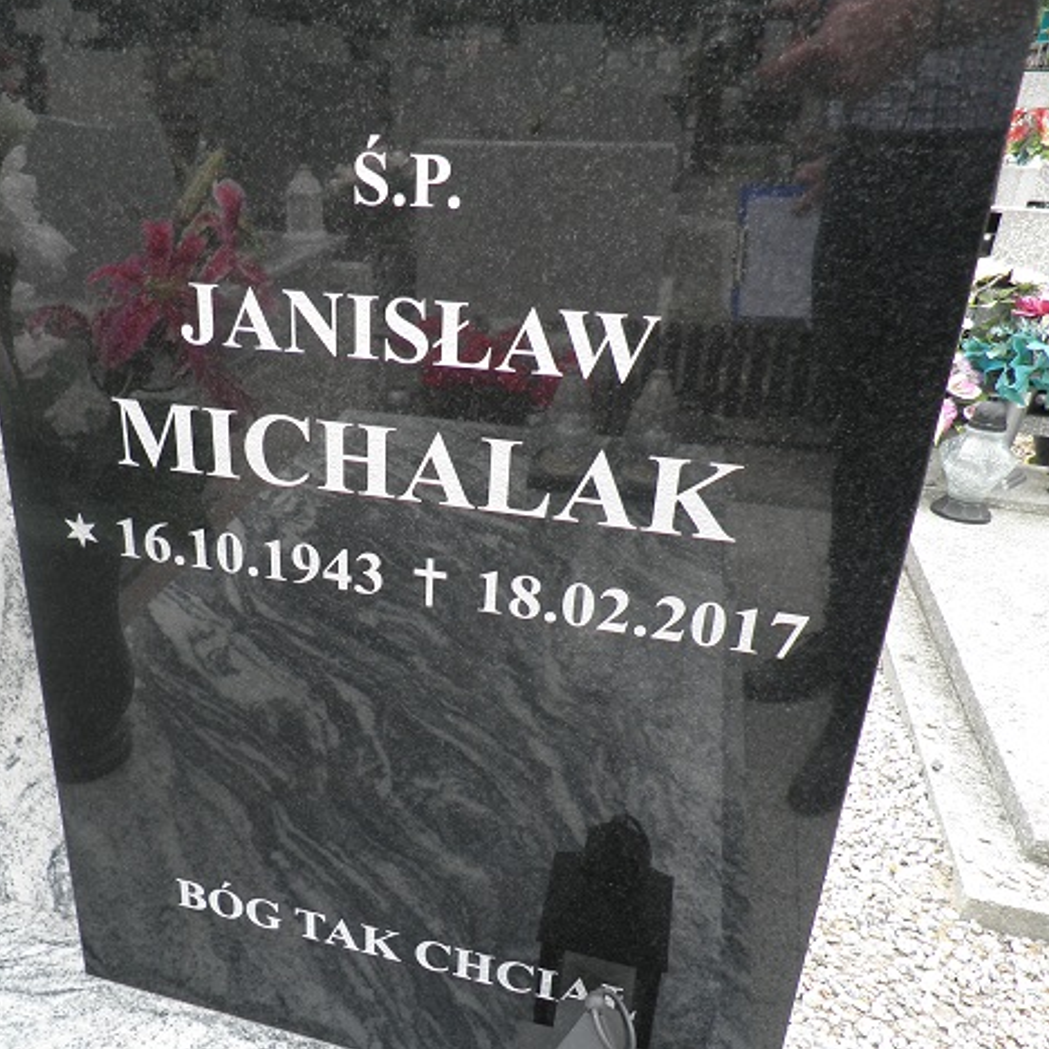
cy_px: 513
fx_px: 994
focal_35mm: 29
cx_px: 374
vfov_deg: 55.6
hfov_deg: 54.8
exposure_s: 1/160
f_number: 3.3
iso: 64
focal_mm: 4.3
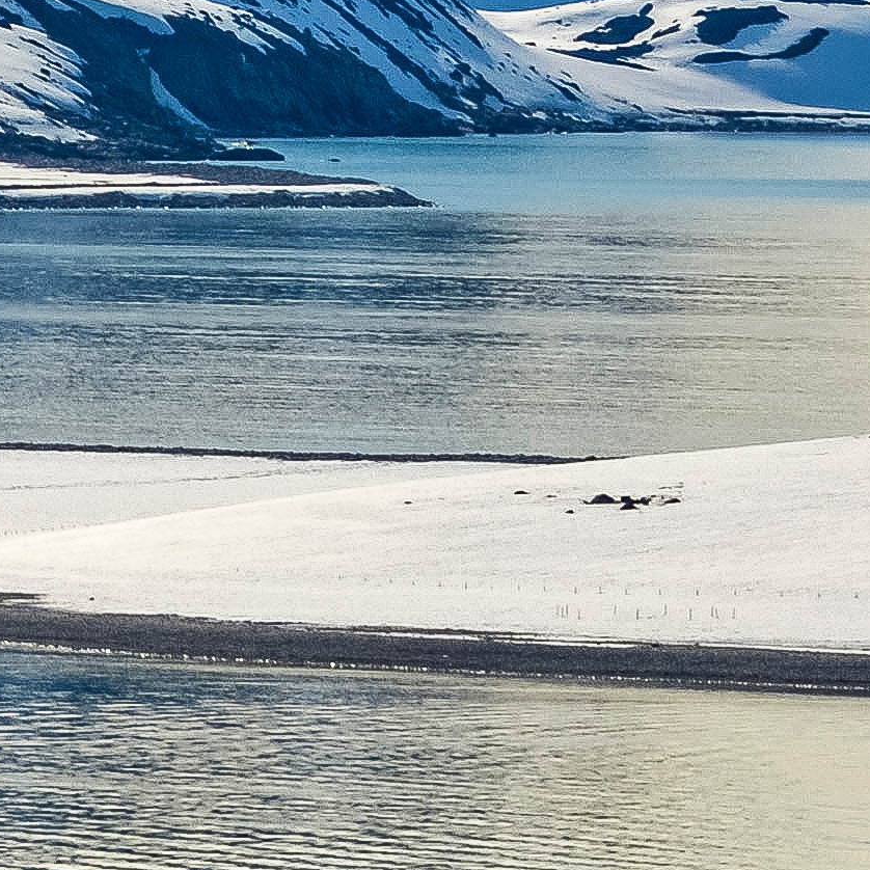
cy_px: -144
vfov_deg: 2.1
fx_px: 23430
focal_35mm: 824
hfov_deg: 2.1
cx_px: -1142
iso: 100
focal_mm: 135
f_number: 9
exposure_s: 1/500
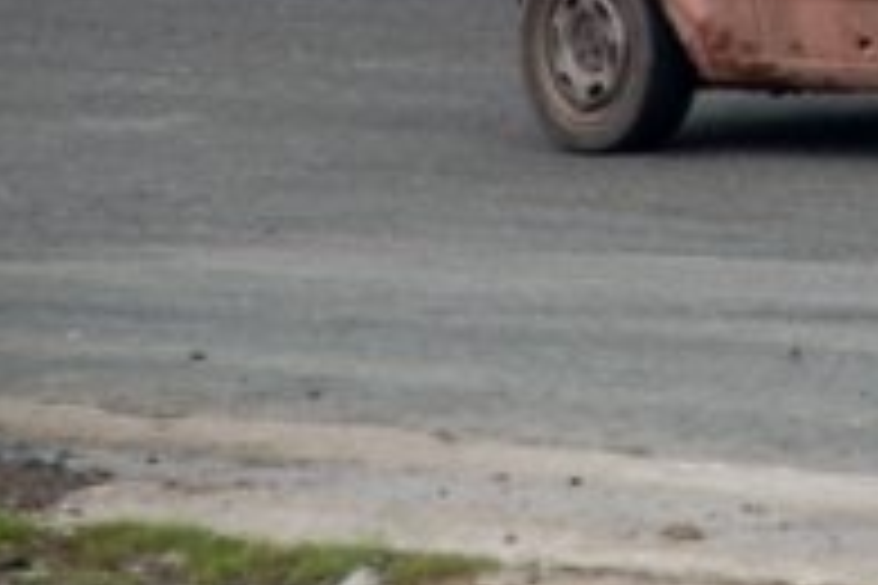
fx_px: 13901
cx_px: 1220
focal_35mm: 570
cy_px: -342
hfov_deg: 3.6
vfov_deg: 2.4
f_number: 6
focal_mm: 116
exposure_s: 1/800
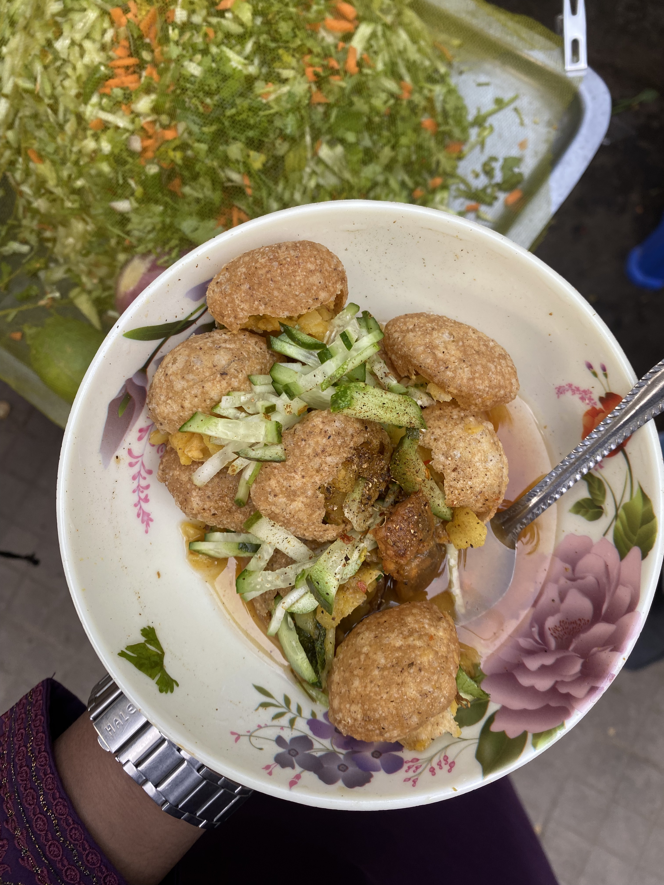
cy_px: 442
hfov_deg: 53.1
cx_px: 332
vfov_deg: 67.3
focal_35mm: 26
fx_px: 665
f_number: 1.8
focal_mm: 4.25
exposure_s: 1/122
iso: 50
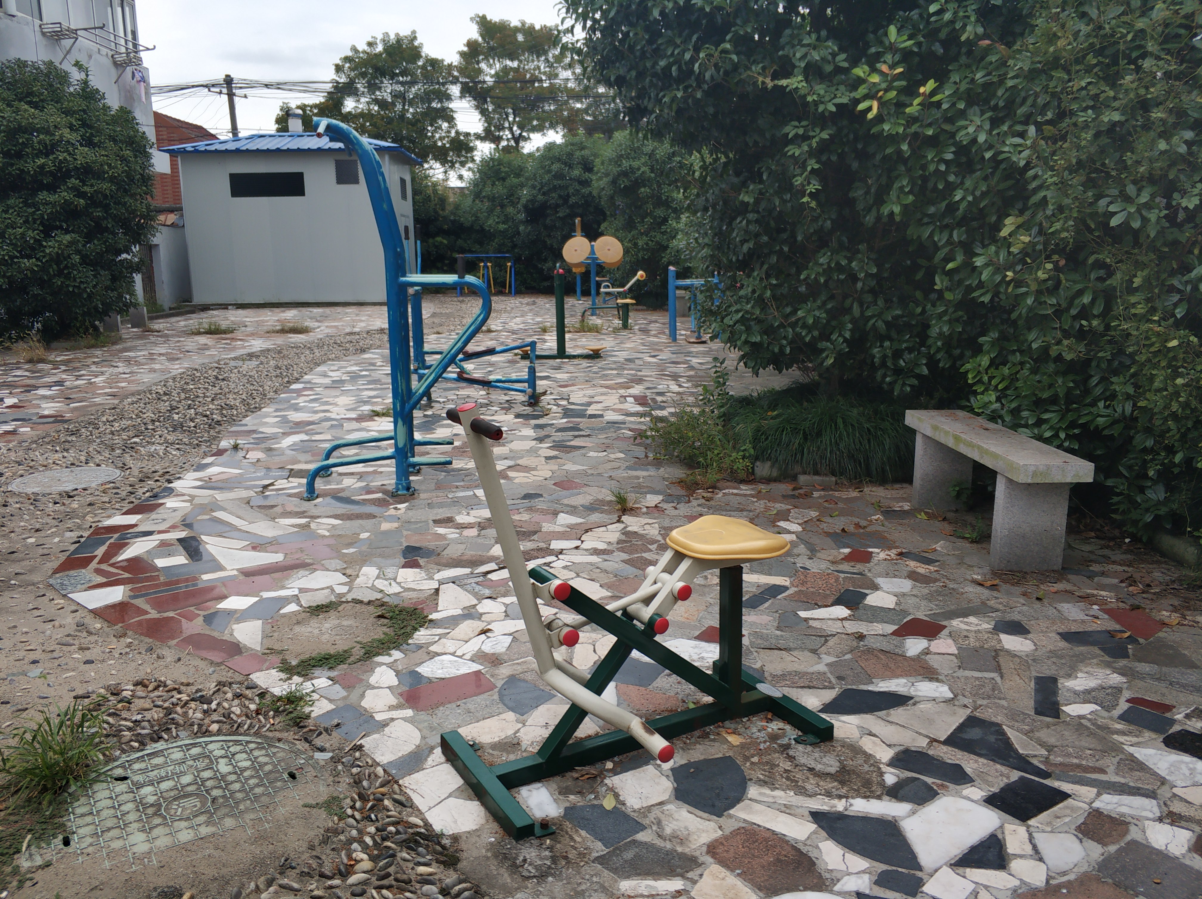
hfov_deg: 65.4
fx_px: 937
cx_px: 601
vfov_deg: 51.3
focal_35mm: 27
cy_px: 450
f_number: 1.8
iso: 143
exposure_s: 1/801
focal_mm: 3.82
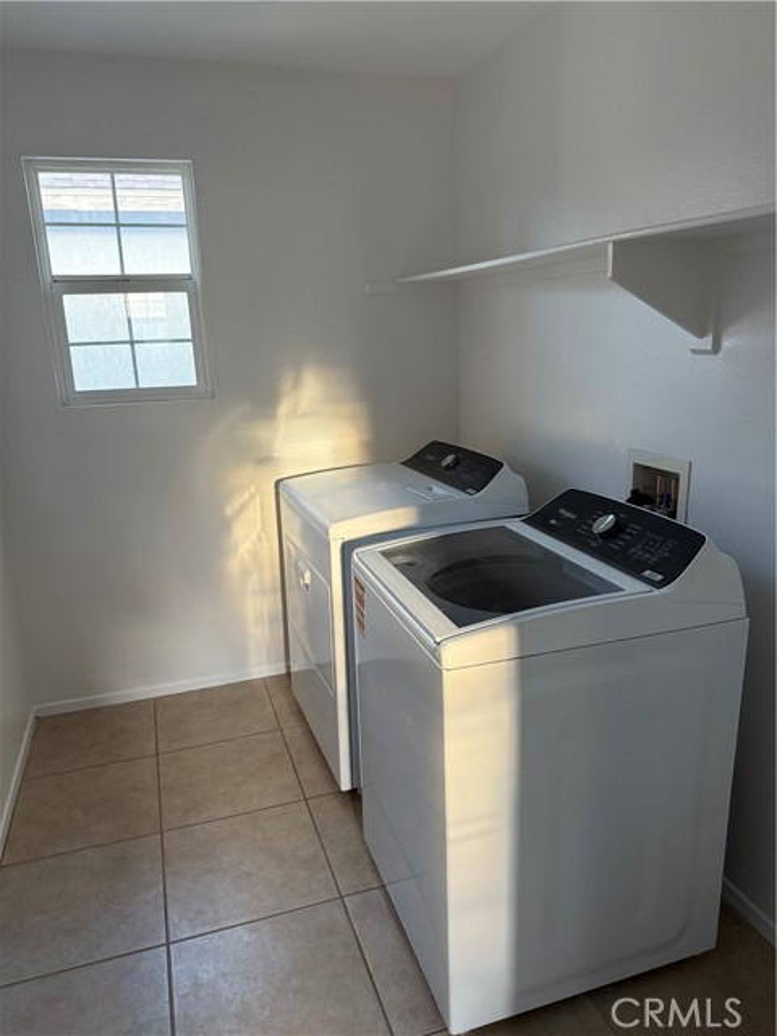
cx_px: 388
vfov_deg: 71.6
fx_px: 718
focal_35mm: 24
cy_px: 518
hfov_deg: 56.8
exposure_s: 1/60
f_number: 1.78
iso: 250
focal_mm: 6.76
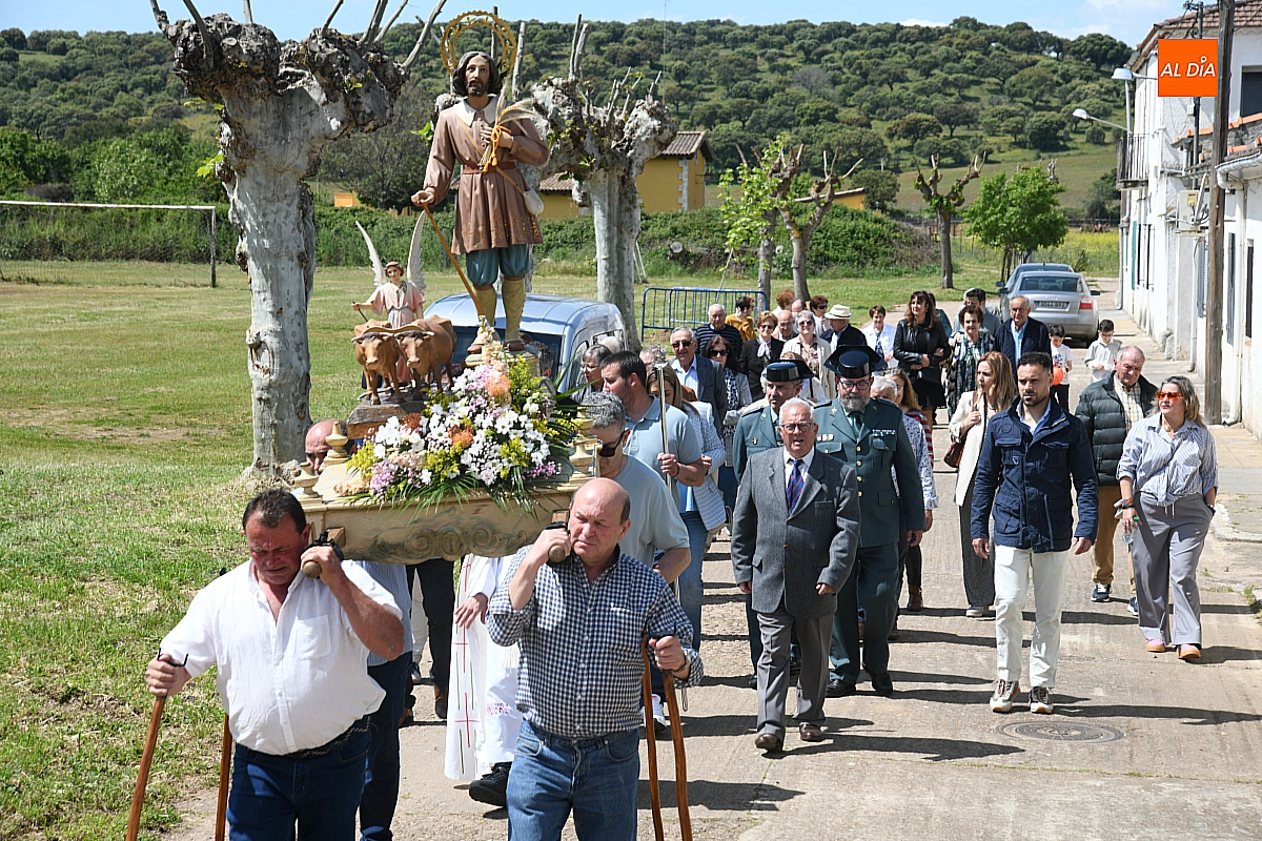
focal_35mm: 85
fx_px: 2979
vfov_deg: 16.1
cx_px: 631
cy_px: 420
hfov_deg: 23.9
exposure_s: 1/125
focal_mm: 85
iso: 100
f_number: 11
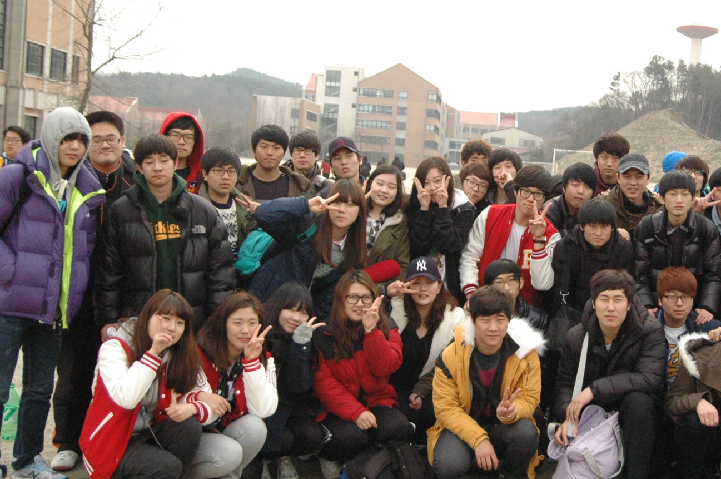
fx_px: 1140
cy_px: 198
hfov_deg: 34.5
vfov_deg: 23.7
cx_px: 520
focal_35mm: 57
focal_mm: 22
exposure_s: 1/8000
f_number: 2.8
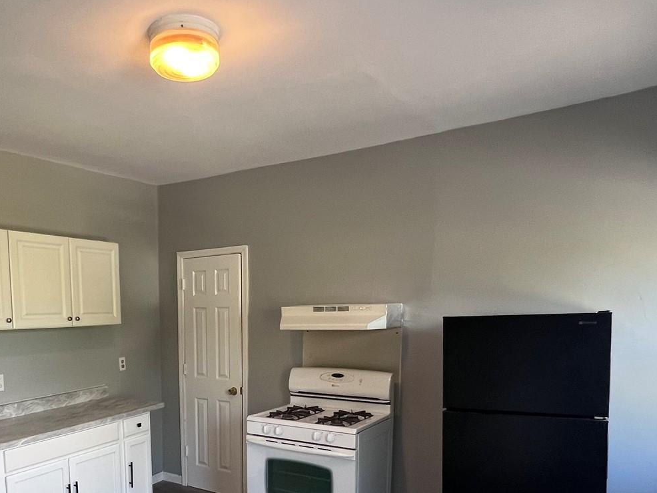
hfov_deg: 64.3
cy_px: 370
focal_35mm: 27
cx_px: 242
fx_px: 513
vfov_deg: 49.3
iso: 160
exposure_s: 1/99
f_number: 1.8
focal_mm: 1.57
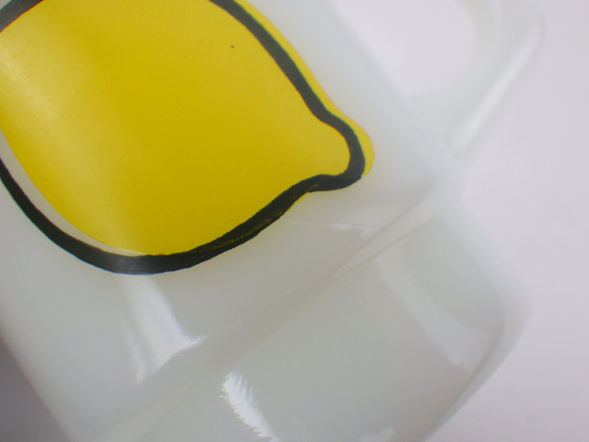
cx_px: 294
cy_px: 221
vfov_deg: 41.8
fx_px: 579
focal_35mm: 34
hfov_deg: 54.0
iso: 125
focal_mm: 6.1
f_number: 3.8
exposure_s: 1/80
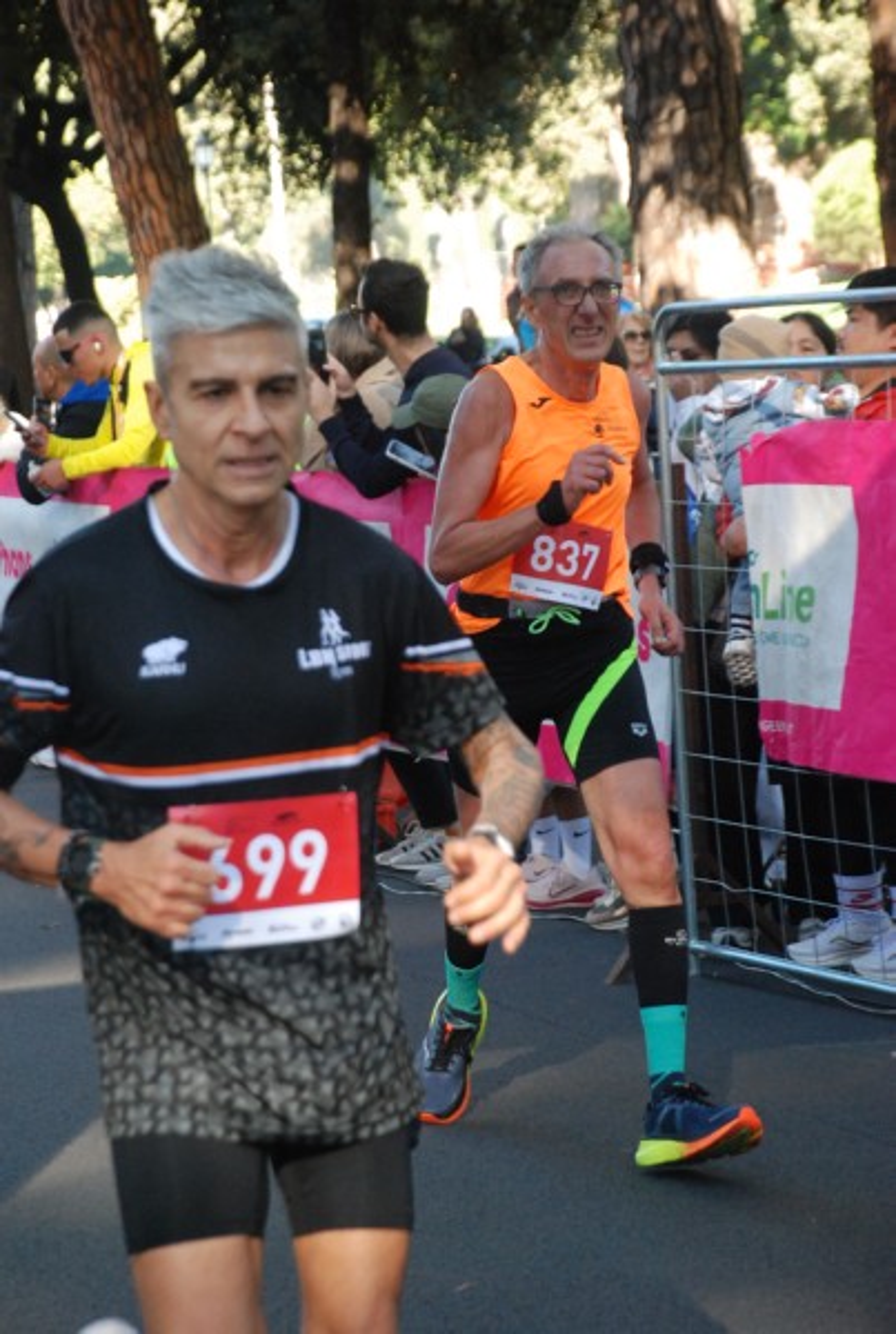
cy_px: 667
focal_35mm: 135
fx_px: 5014
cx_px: 448
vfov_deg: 15.2
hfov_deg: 10.2
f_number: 5.6
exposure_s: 1/200
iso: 1000
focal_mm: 90
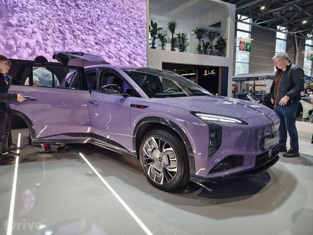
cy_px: 118
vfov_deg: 58.9
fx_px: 208
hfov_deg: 73.9
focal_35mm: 23
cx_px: 156
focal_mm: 8.67
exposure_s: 1/100
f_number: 1.75
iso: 50
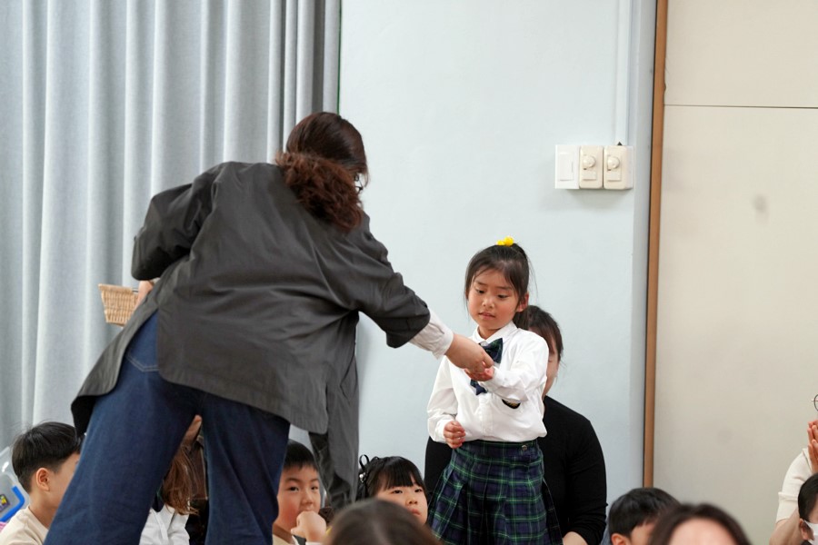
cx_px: 409
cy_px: 272
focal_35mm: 180
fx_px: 4090
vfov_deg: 7.6
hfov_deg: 11.4
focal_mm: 180
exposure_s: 1/200
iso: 2000
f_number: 4
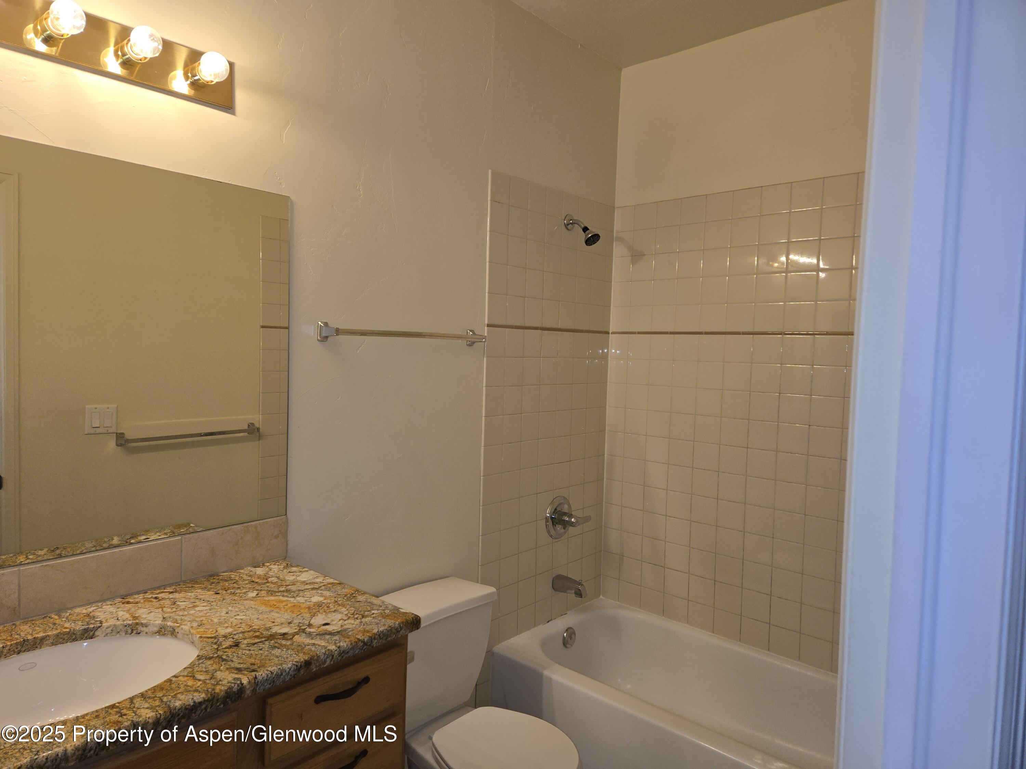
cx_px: 513
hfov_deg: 73.9
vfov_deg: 58.9
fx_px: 682
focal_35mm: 23
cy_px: 384
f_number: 1.8
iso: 50
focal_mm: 5.4
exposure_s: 1/60
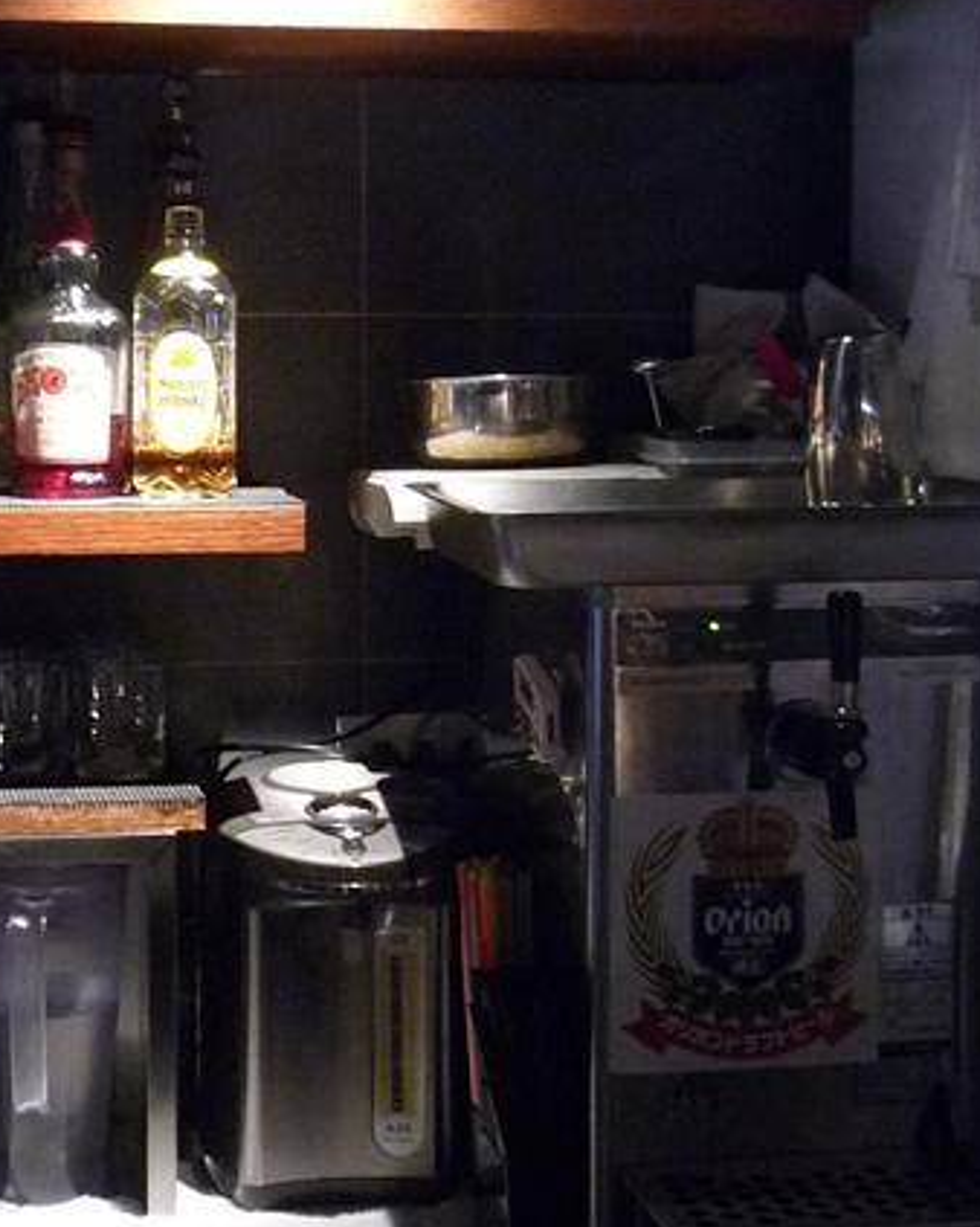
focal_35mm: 68
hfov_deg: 22.4
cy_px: 496
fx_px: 2467
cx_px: 325
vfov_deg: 27.9
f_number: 2.8
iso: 400
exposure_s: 1/8
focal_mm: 4.5
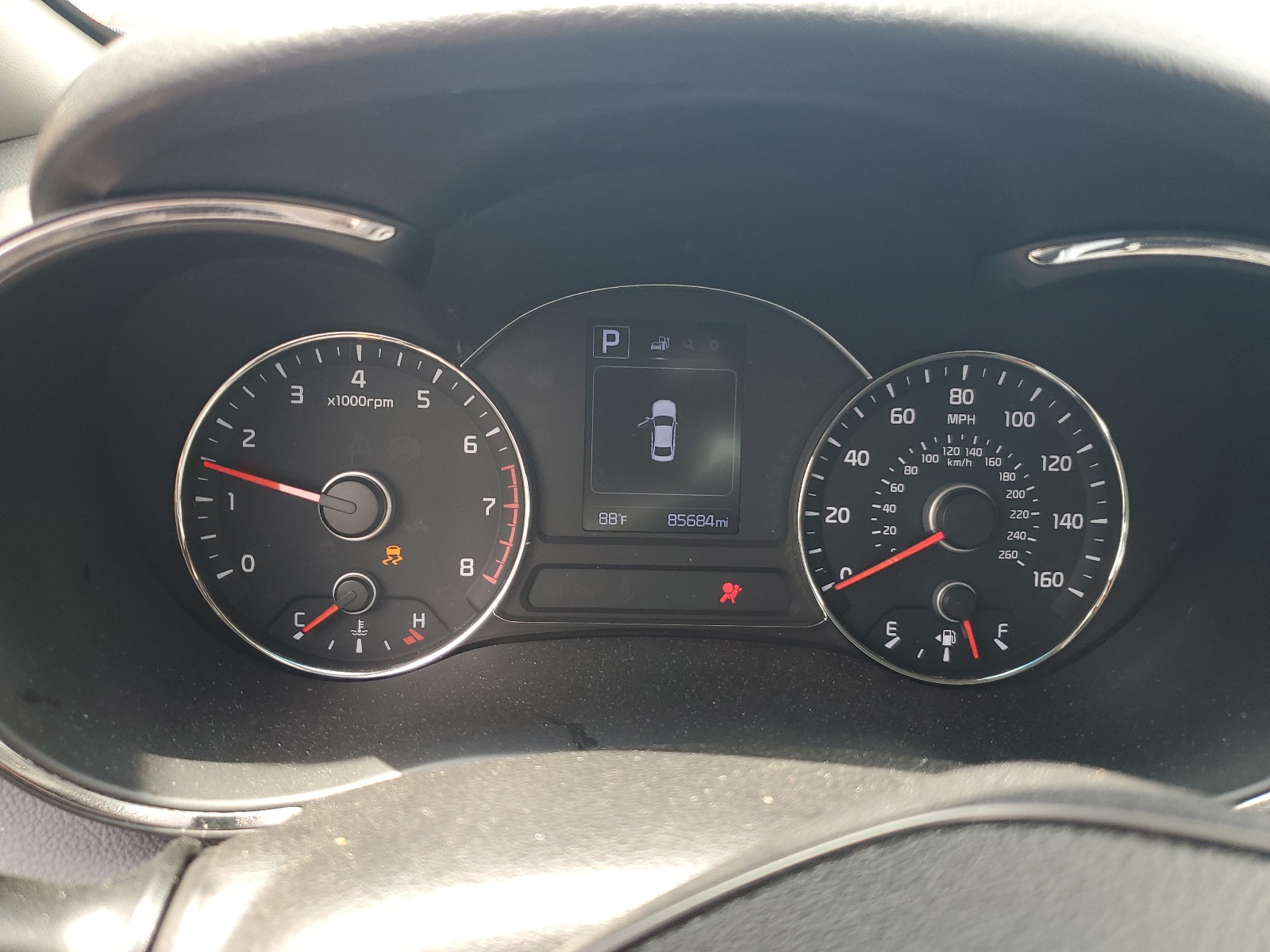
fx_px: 954
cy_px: 476
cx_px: 635
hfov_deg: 67.3
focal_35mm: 26
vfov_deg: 53.1
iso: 50
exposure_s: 1/137
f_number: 1.5
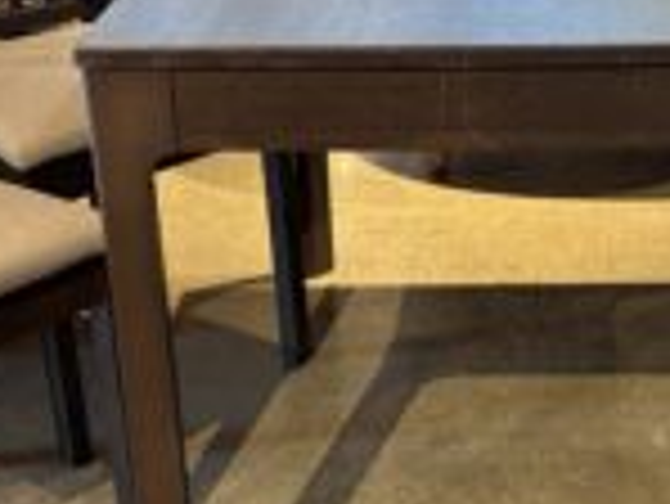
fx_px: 1685
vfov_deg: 17.0
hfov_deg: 22.2
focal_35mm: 87
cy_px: 250
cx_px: 517
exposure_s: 1/60
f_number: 1.6
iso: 200
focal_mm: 5.96
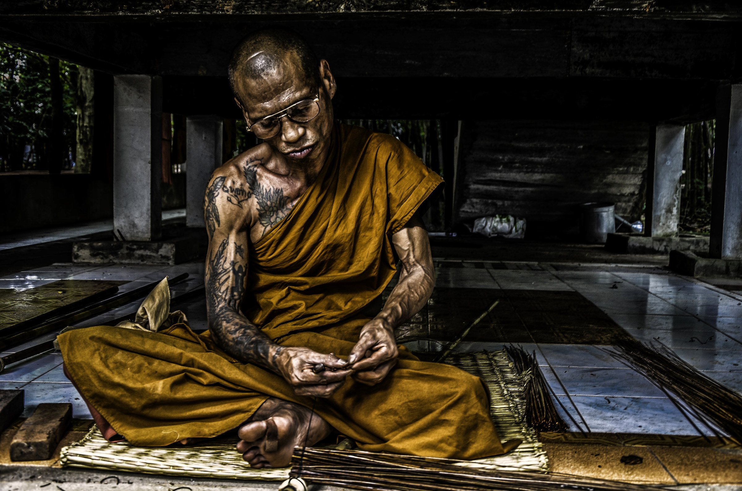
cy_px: 246
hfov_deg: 41.2
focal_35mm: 48
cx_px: 371
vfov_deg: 27.9
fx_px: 987
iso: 100
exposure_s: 1/13
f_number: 4.2
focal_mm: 32
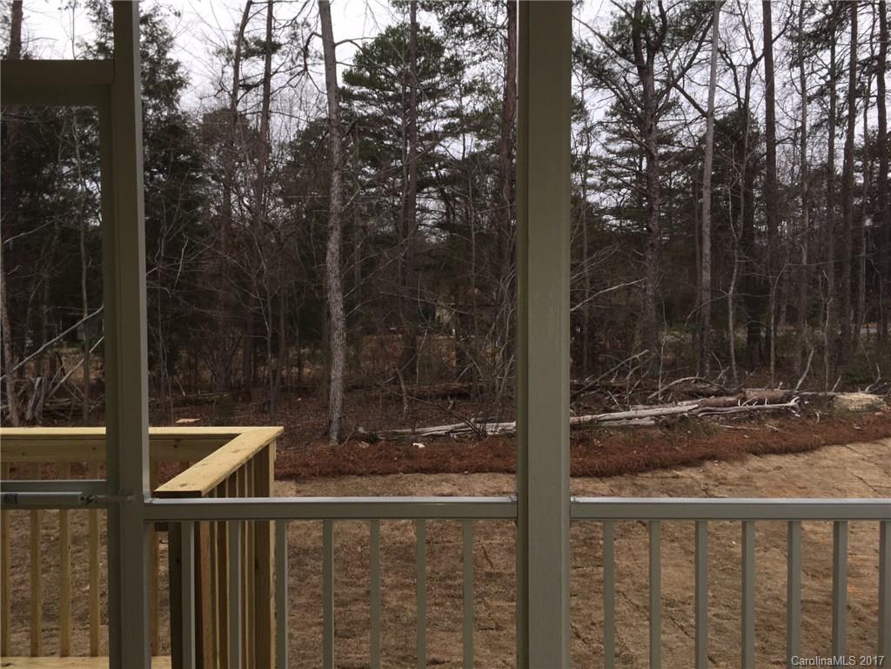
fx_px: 746
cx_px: 446
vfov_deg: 48.2
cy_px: 334
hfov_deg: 61.7
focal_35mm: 29
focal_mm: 4.15
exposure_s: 1/42
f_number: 2.2
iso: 25
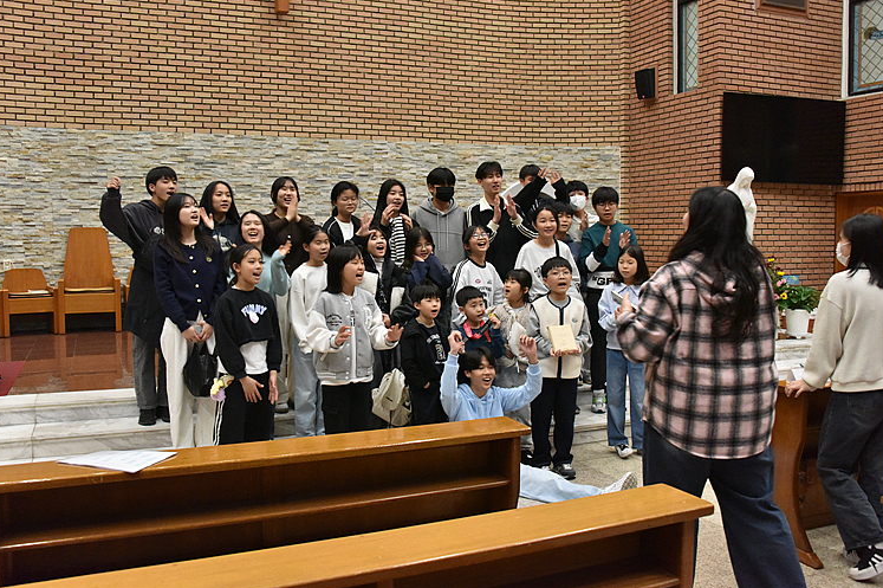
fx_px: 735
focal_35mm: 30
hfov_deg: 62.0
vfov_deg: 43.5
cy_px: 275
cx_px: 440
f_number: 5.6
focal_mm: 28
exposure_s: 1/125
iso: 6400
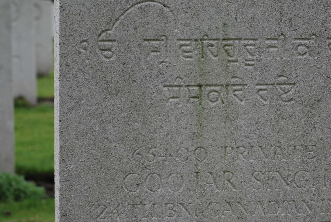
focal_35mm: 102
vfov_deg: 13.5
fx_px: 939
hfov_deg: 19.9
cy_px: 131
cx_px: 211
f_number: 7.1
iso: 200
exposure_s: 1/60
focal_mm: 50
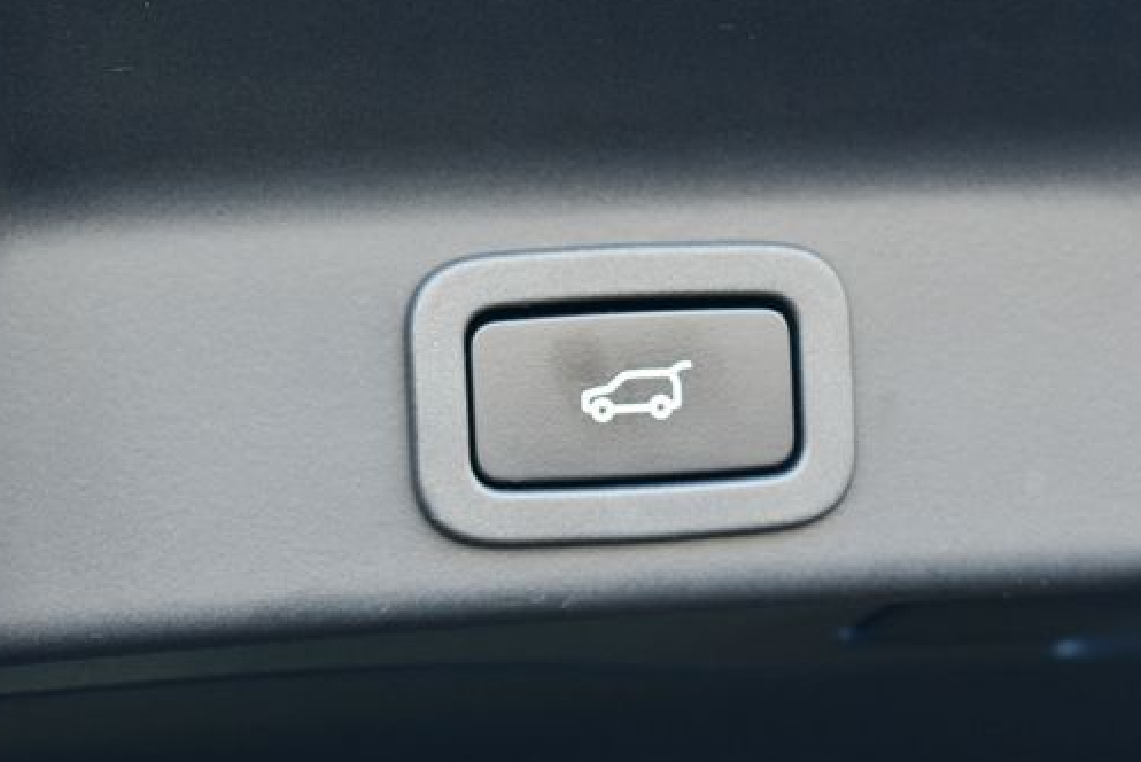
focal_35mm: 134
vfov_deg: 10.2
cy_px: 347
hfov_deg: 15.3
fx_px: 4249
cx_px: 636
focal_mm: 52
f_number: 5.6
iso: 900
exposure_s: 1/125
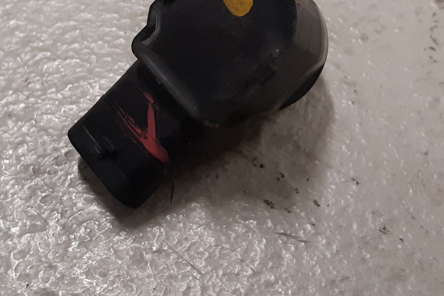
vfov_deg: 27.6
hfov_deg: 41.1
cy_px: 66
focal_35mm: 48
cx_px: 197
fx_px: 592
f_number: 1.7
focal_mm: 3.93
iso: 125
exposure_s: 1/50
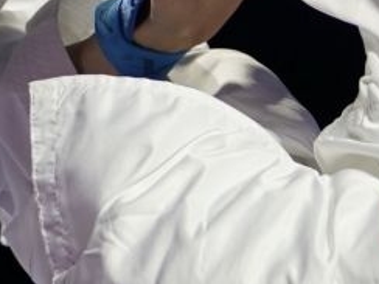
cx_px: 205
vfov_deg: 1.5
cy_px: 48
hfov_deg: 2.0
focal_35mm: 994
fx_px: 10883
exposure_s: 1/1000
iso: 1000
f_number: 2.8
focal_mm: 140
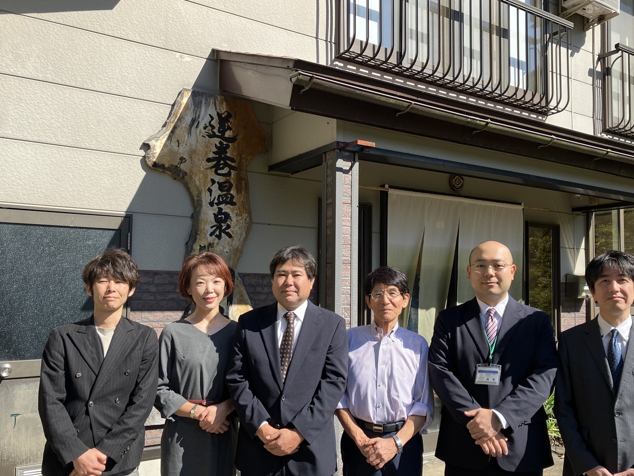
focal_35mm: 32
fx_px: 586
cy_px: 260
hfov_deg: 56.7
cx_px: 353
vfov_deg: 44.1
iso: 32
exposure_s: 1/1033
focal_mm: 3.99
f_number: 1.8
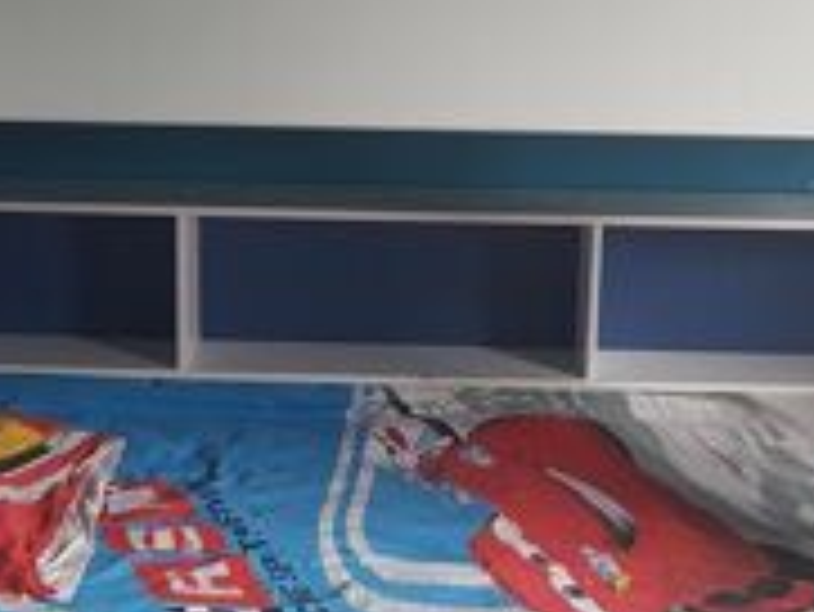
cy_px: 234
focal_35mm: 69
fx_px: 1624
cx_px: 382
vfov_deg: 21.3
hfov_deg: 28.1
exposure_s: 1/50
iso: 40
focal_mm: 4.2
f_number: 1.7
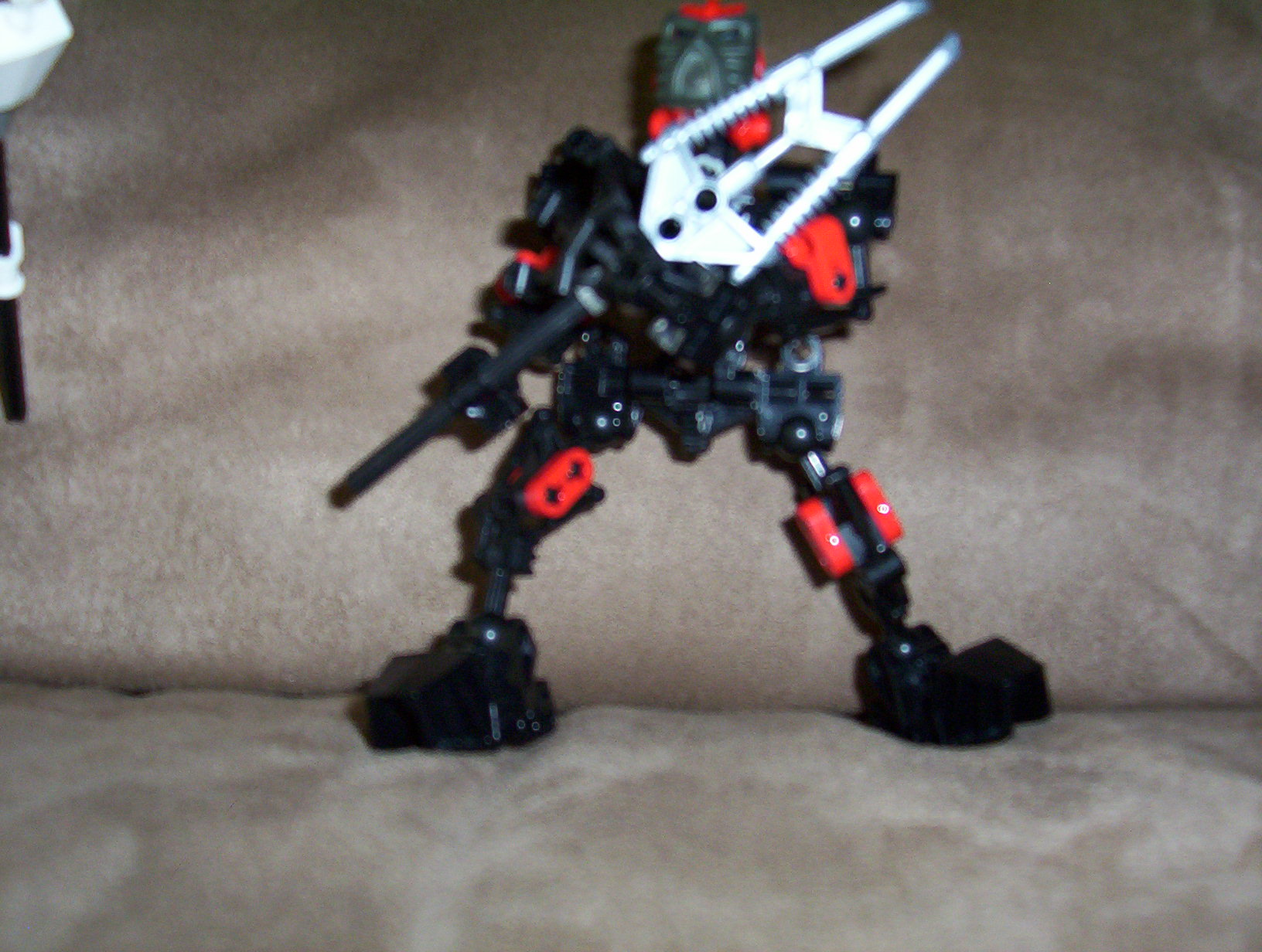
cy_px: 476
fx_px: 1571
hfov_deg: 43.8
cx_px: 631
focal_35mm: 43
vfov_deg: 33.7
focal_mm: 5.77
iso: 140
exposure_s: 1/60
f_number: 2.73
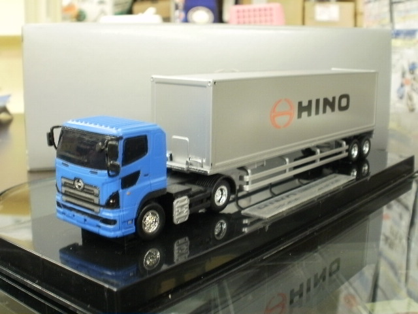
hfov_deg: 42.9
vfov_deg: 32.9
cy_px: 157
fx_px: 531
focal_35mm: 44
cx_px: 209
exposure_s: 1/4
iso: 125
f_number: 4
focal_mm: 7.7
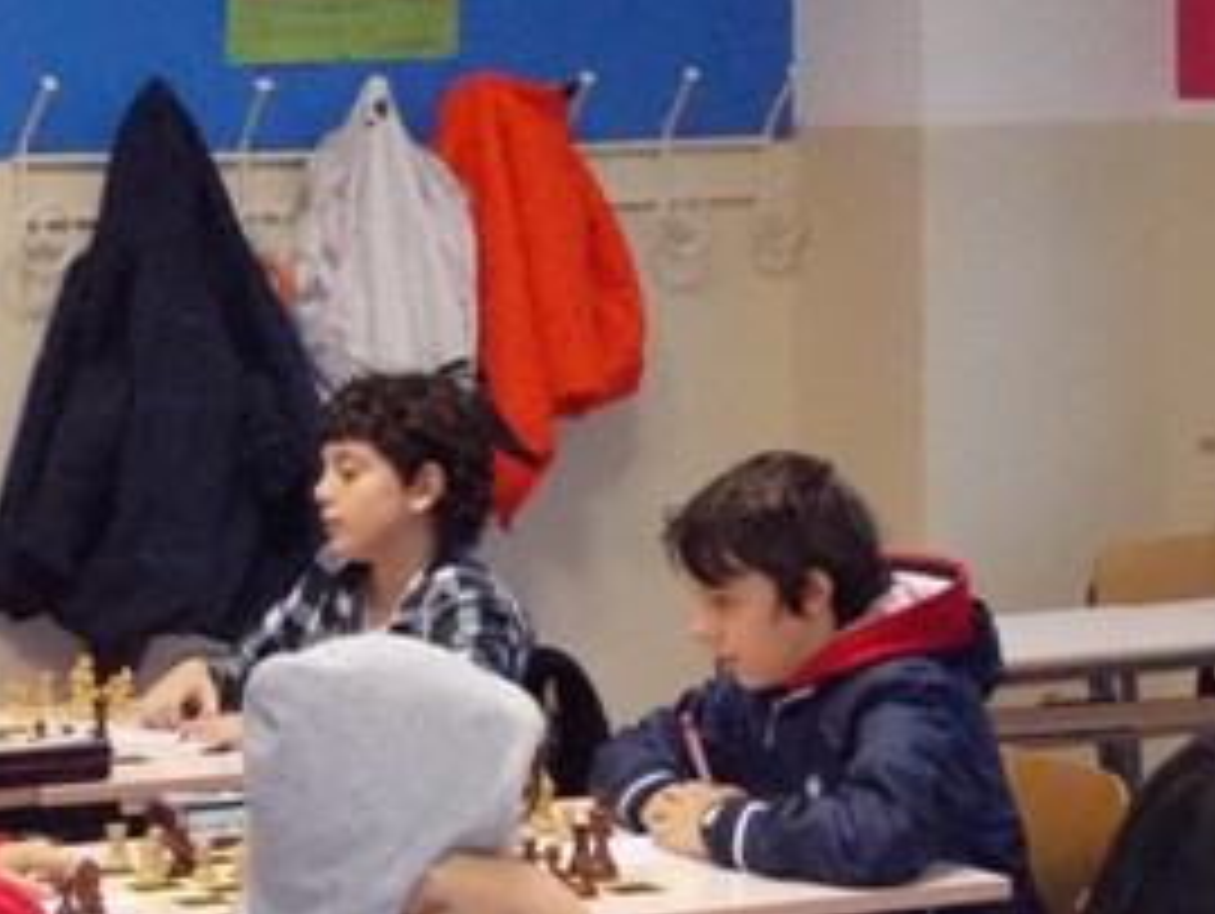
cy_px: 919
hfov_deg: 13.9
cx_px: 423
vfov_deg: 10.4
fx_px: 4989
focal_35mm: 142
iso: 800
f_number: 4
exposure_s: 1/50
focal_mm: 8.5
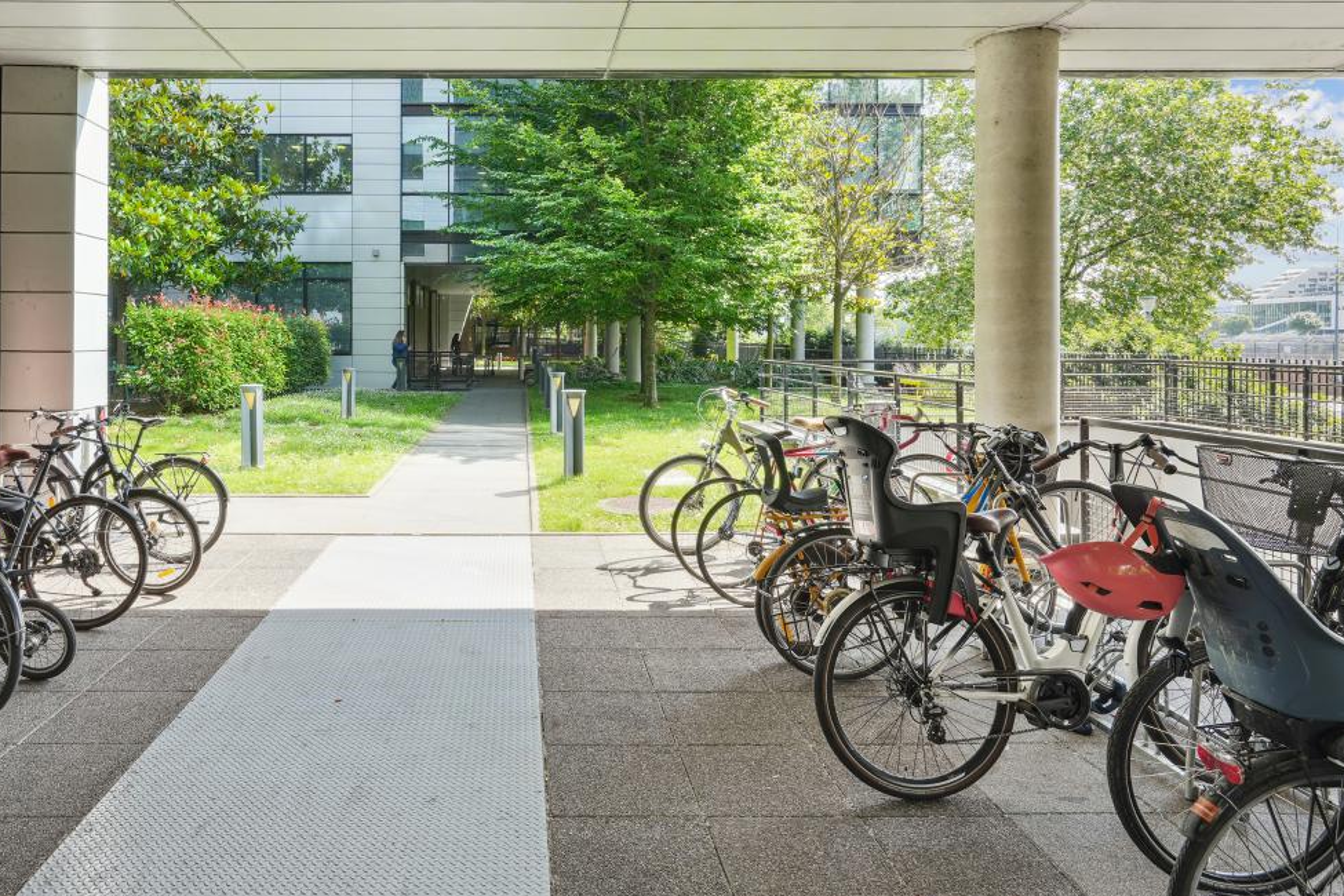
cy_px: 336
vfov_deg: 58.7
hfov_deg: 81.2
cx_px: 649
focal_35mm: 21
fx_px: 784
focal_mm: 16
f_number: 11
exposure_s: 1/50
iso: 200
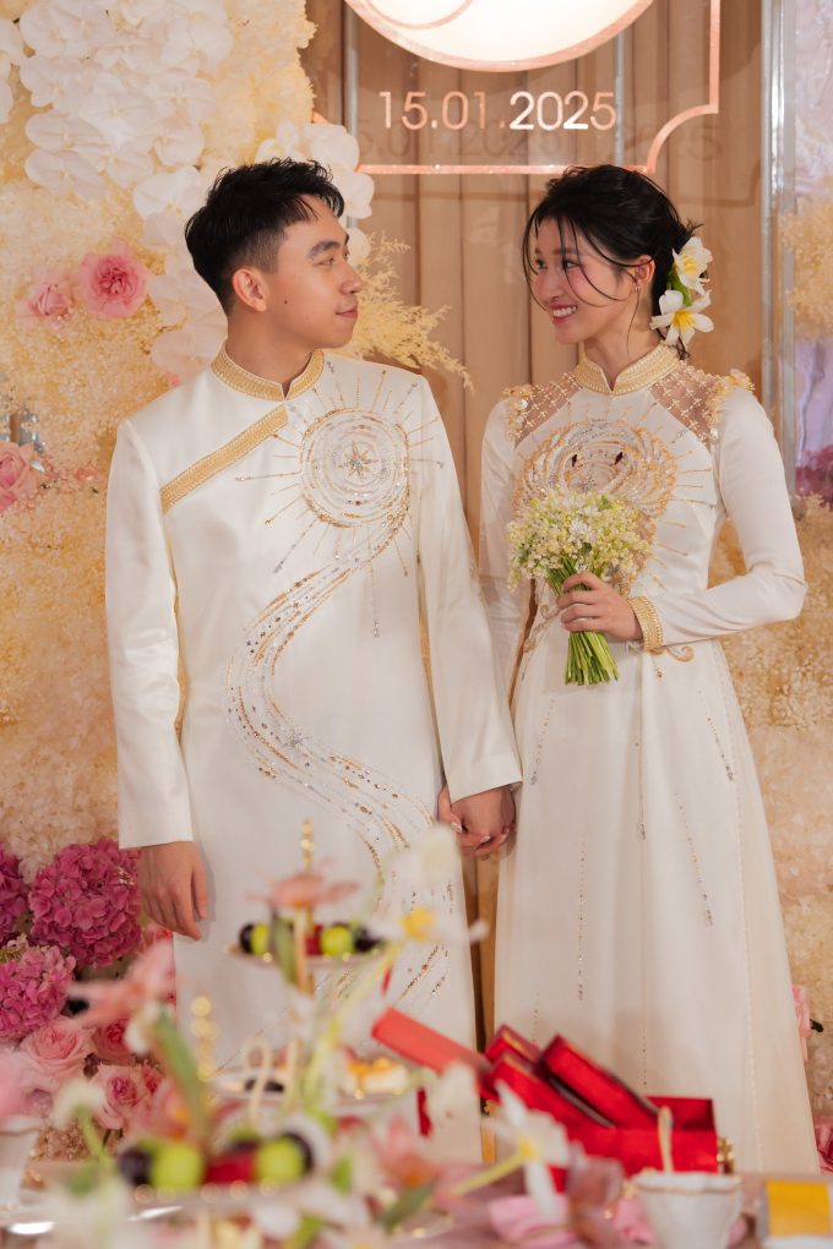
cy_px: 624
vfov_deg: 19.5
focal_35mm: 105
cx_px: 416
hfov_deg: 13.0
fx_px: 3644
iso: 800
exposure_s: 1/200
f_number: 4.5
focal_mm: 105
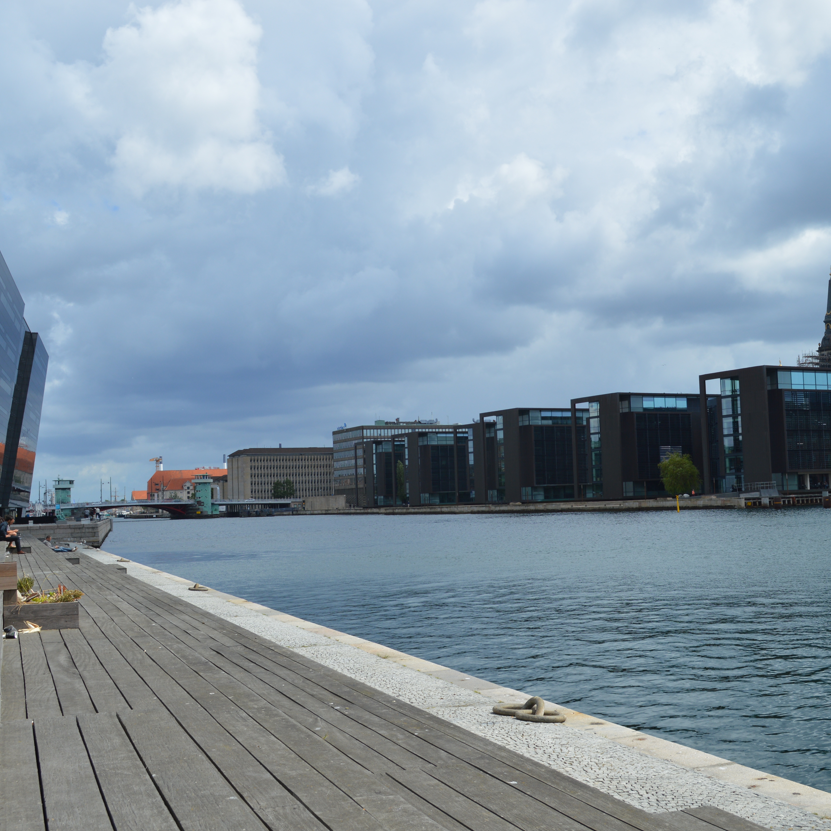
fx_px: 1168
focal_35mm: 43
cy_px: 415
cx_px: 490
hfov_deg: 39.0
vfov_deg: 39.2
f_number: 9
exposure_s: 1/320
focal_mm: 22
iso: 100
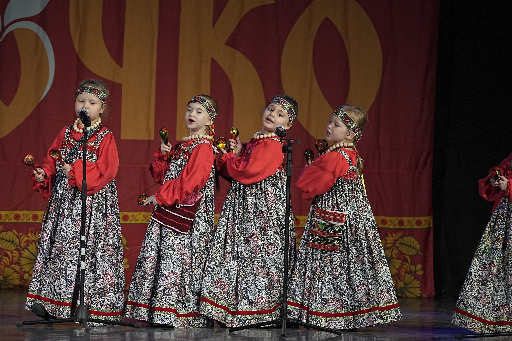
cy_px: 170
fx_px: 3171
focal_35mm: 223
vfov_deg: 6.2
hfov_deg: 9.2
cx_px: 256
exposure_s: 1/400
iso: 2000
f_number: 4
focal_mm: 149
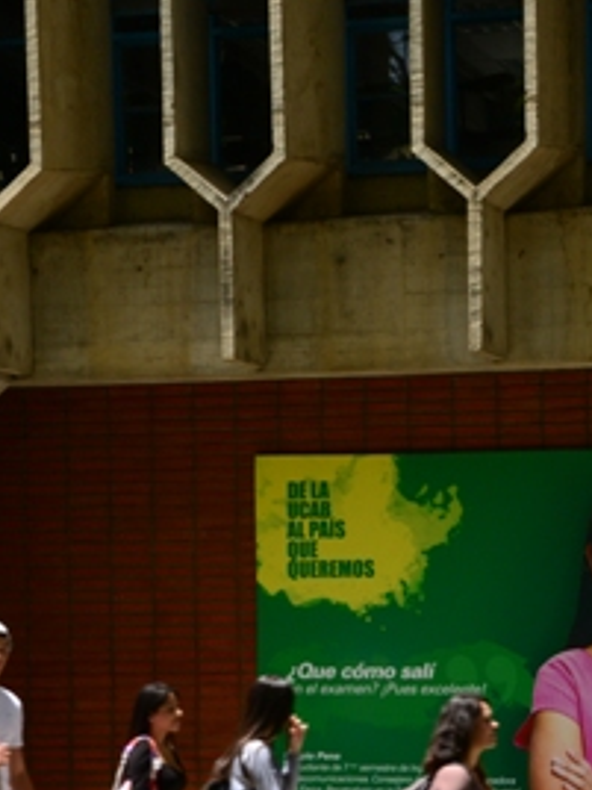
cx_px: 504
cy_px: 573
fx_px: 2622
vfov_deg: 17.0
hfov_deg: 12.8
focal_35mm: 115
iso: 800
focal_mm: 50
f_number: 18
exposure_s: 1/50
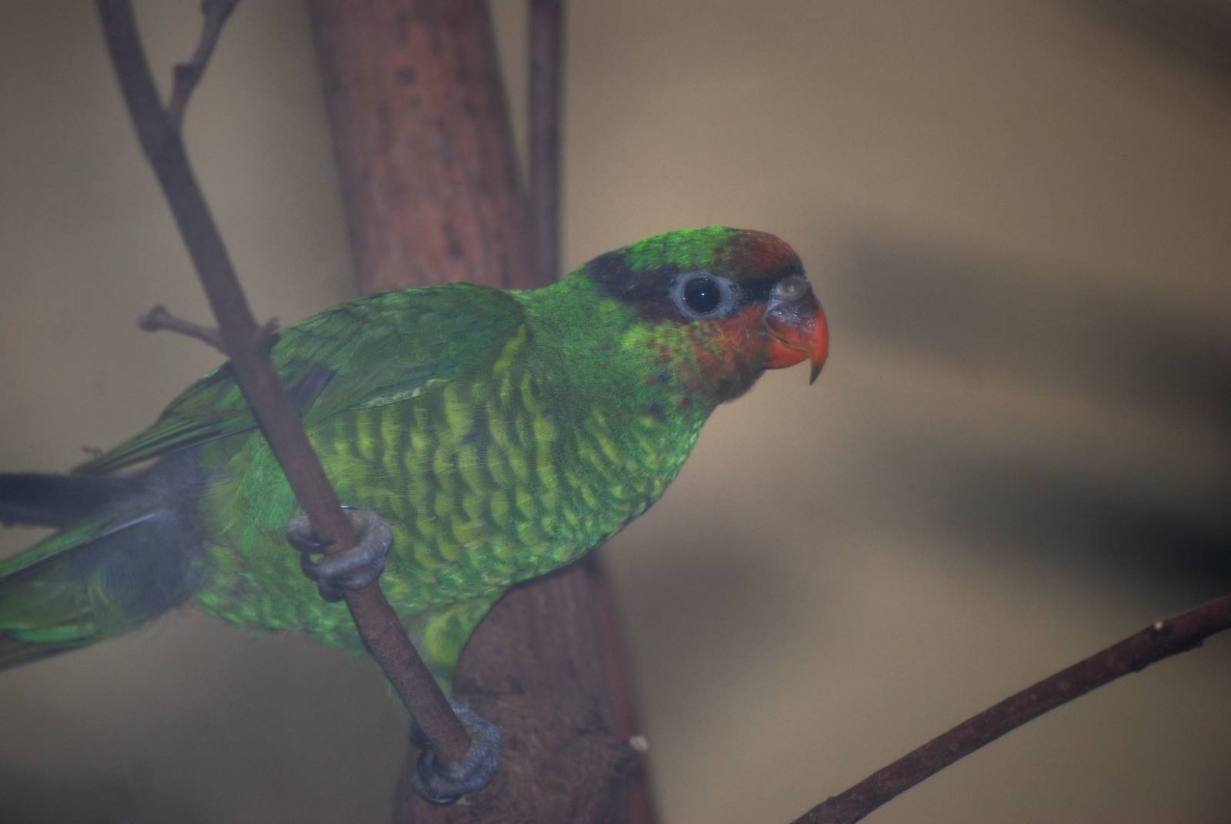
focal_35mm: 360
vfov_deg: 3.8
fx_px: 12324
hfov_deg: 5.7
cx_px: 616
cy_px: 412
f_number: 5.3
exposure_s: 1/60
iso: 200
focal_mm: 240
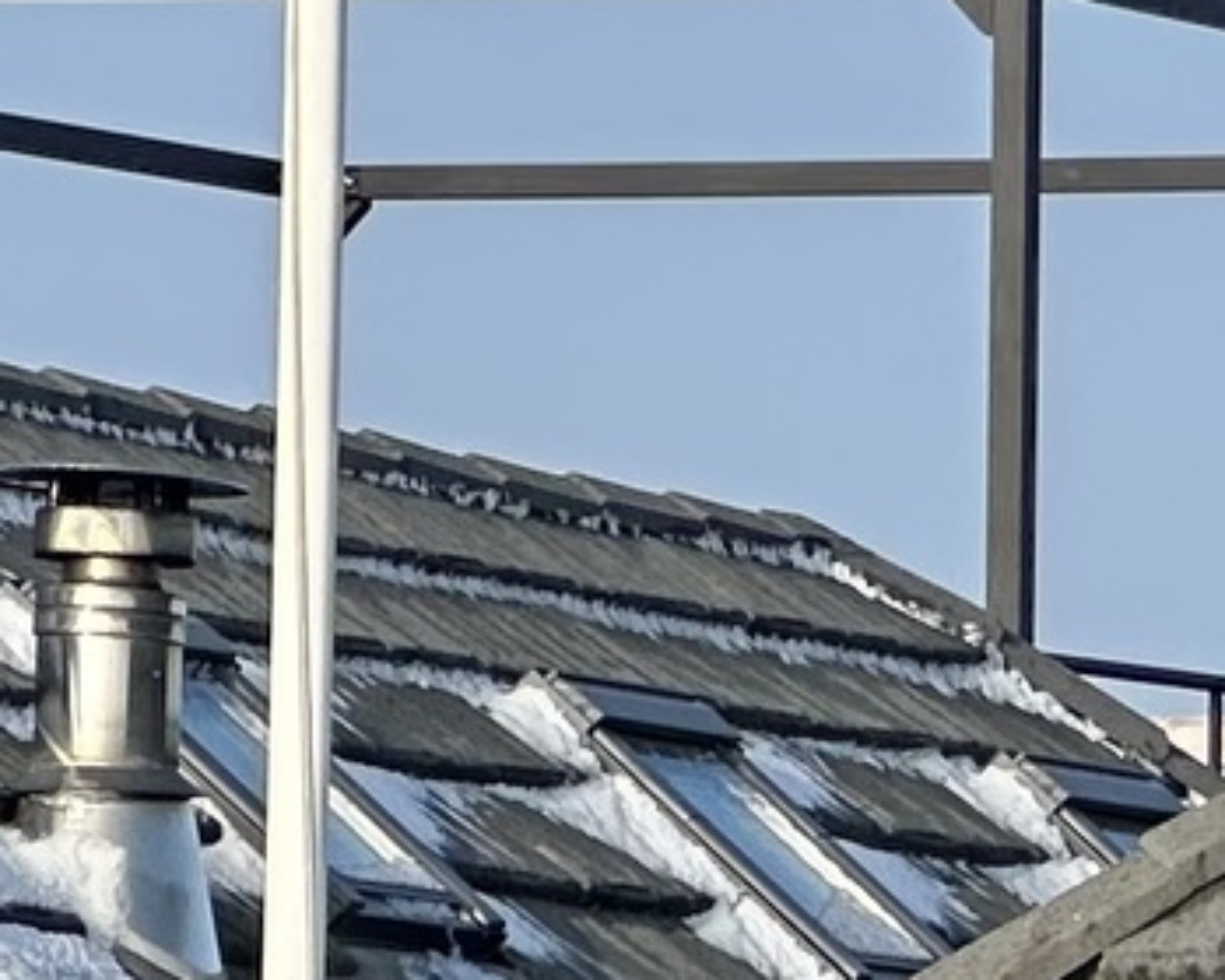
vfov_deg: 2.9
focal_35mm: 538
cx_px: 3061
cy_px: 1653
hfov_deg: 3.5
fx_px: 19500
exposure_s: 1/626
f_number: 2.8
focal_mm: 9
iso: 32
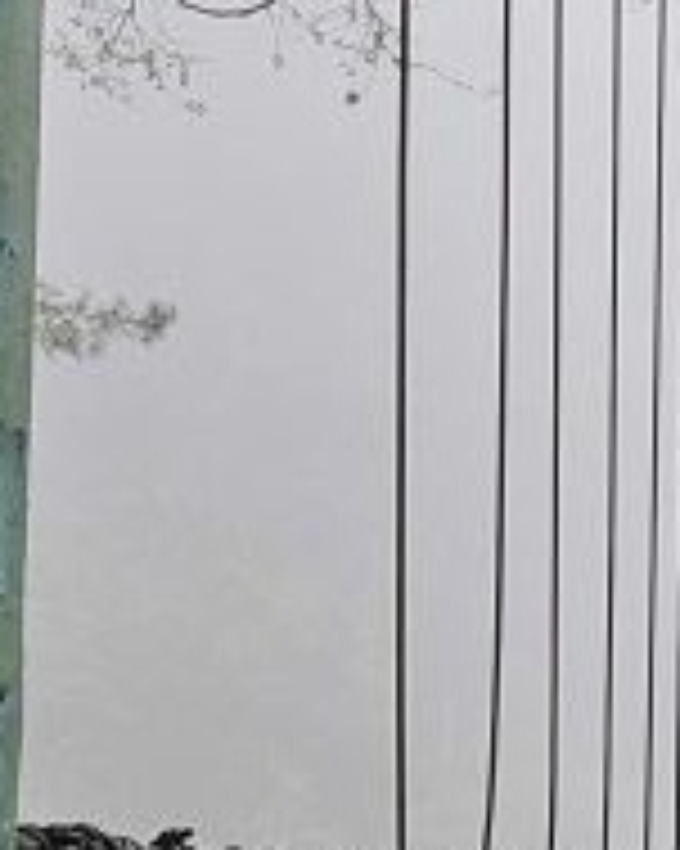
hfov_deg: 12.3
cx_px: 1018
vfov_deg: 16.1
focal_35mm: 119
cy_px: 684
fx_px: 2996
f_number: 1.8
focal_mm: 5.4
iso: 40
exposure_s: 1/242
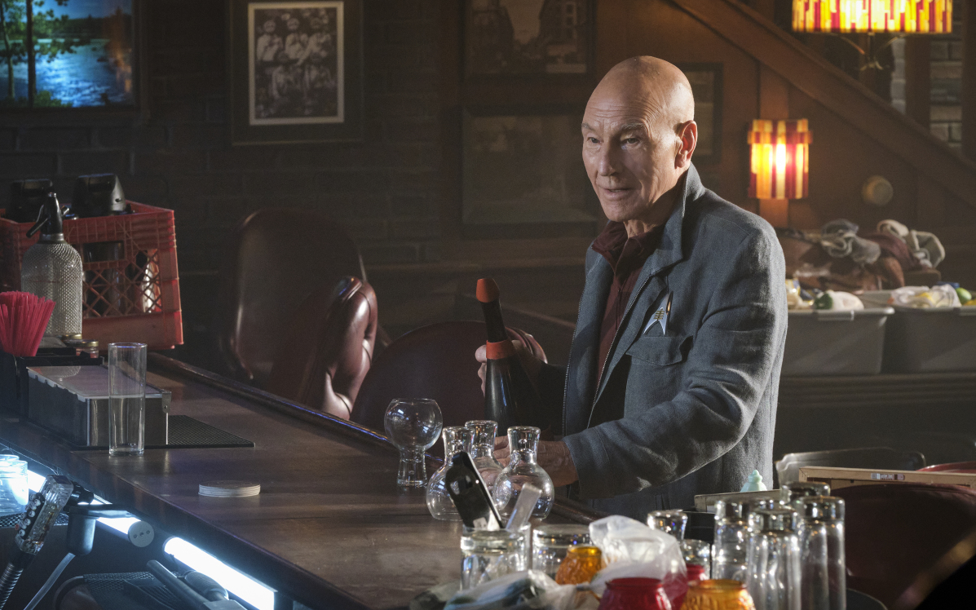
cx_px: 488
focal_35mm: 139
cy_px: 286
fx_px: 3697
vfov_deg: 9.4
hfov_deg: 15.0
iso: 4000
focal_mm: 90.6
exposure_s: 1/160
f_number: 7.1
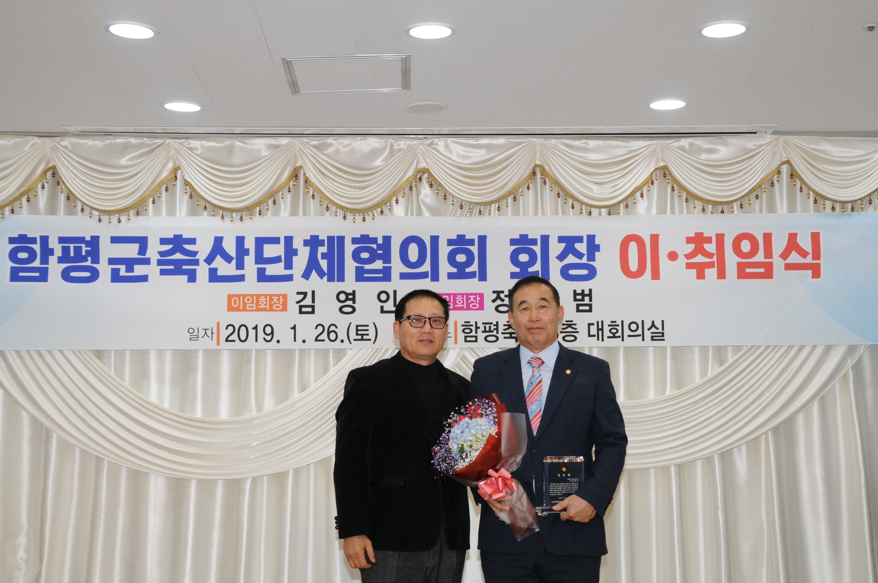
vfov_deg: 24.1
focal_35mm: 56
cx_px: 450
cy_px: 329
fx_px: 1364
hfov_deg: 35.7
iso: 250
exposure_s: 1/80
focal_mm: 30
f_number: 5
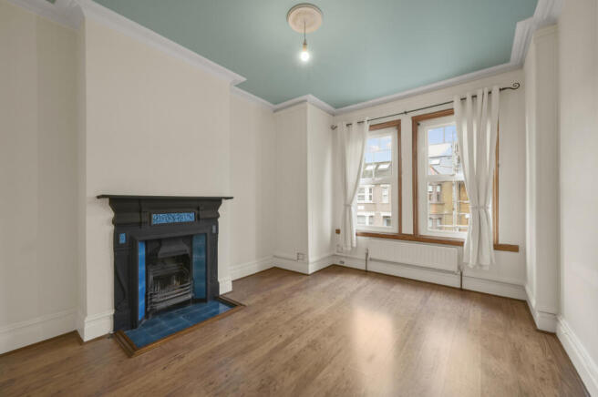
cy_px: 198
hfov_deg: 104.3
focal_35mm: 14
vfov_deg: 81.1
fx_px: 232
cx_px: 299
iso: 200
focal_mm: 14
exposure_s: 1/1.25
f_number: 16
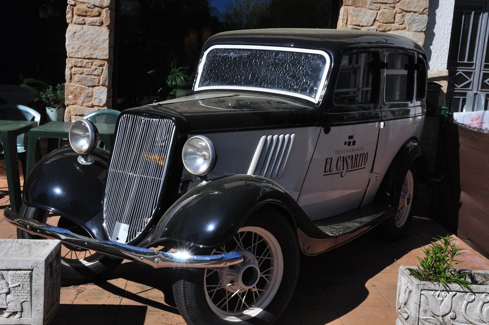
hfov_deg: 43.7
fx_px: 610
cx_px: 244
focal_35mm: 45
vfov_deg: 29.8
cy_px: 162
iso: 400
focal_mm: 30
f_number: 13
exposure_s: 1/640
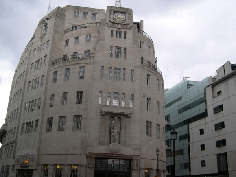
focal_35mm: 38
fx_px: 259
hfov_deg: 49.0
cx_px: 118
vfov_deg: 37.7
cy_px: 88
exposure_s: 1/212
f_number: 2.8
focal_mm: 8
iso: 100
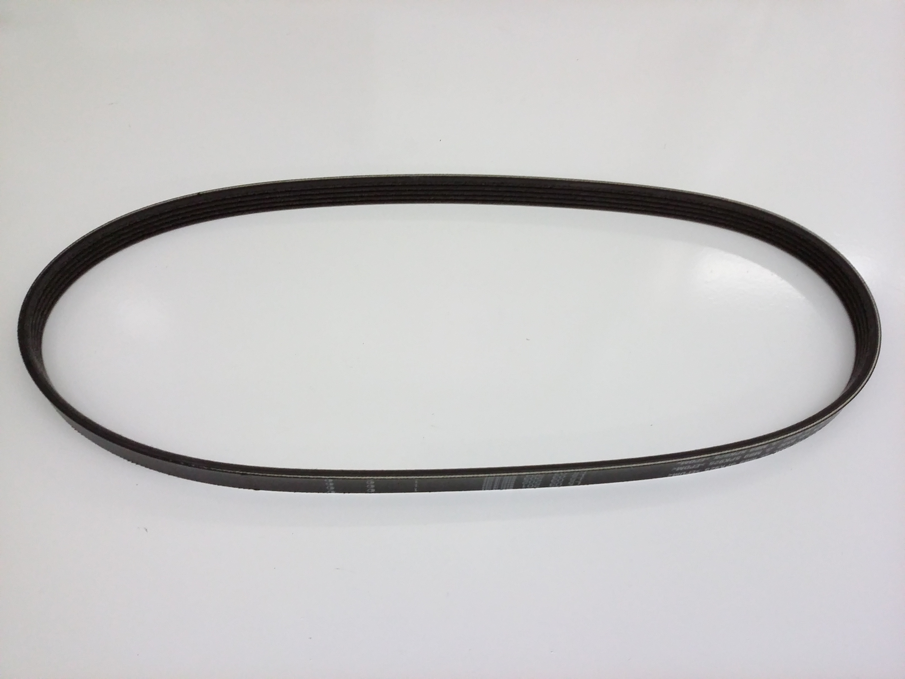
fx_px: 837
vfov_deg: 44.2
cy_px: 340
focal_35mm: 32
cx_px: 452
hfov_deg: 56.8
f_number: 2.4
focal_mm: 3.4
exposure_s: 1/30
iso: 160
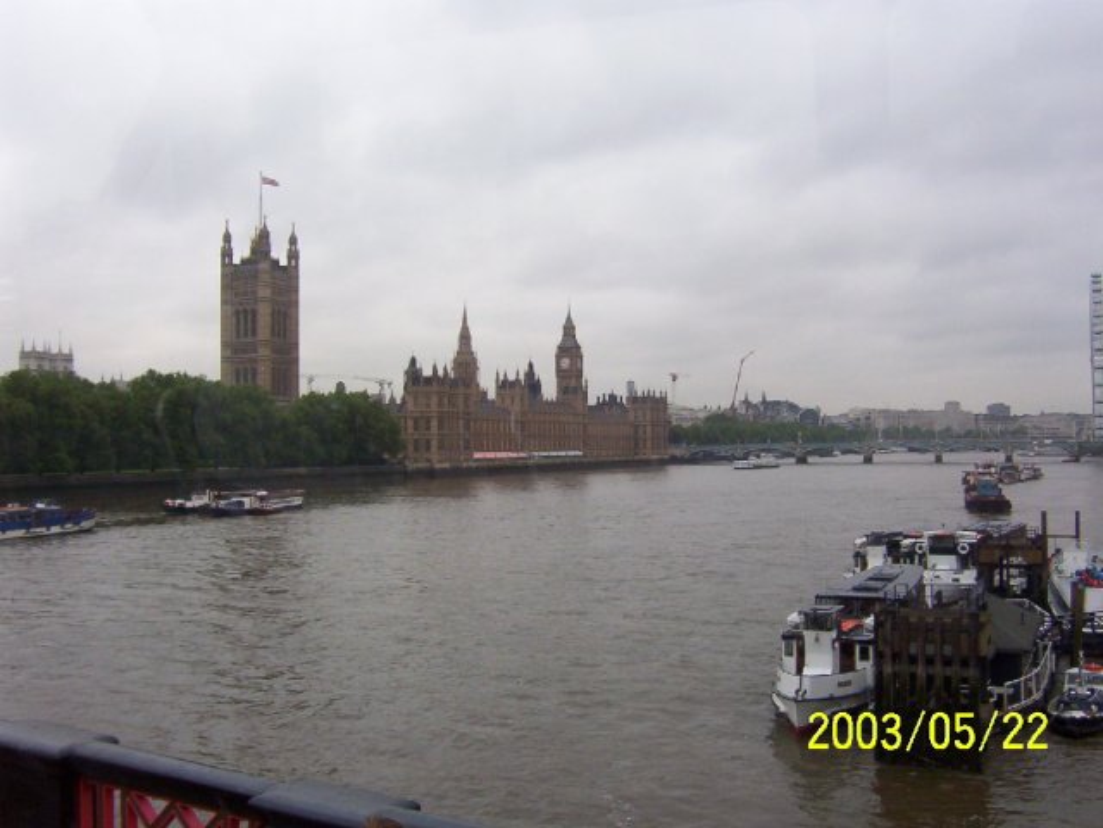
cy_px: 414
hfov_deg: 51.4
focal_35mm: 36
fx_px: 1147
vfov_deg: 39.7
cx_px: 552
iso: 100
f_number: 5.24
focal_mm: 5.54
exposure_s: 1/323
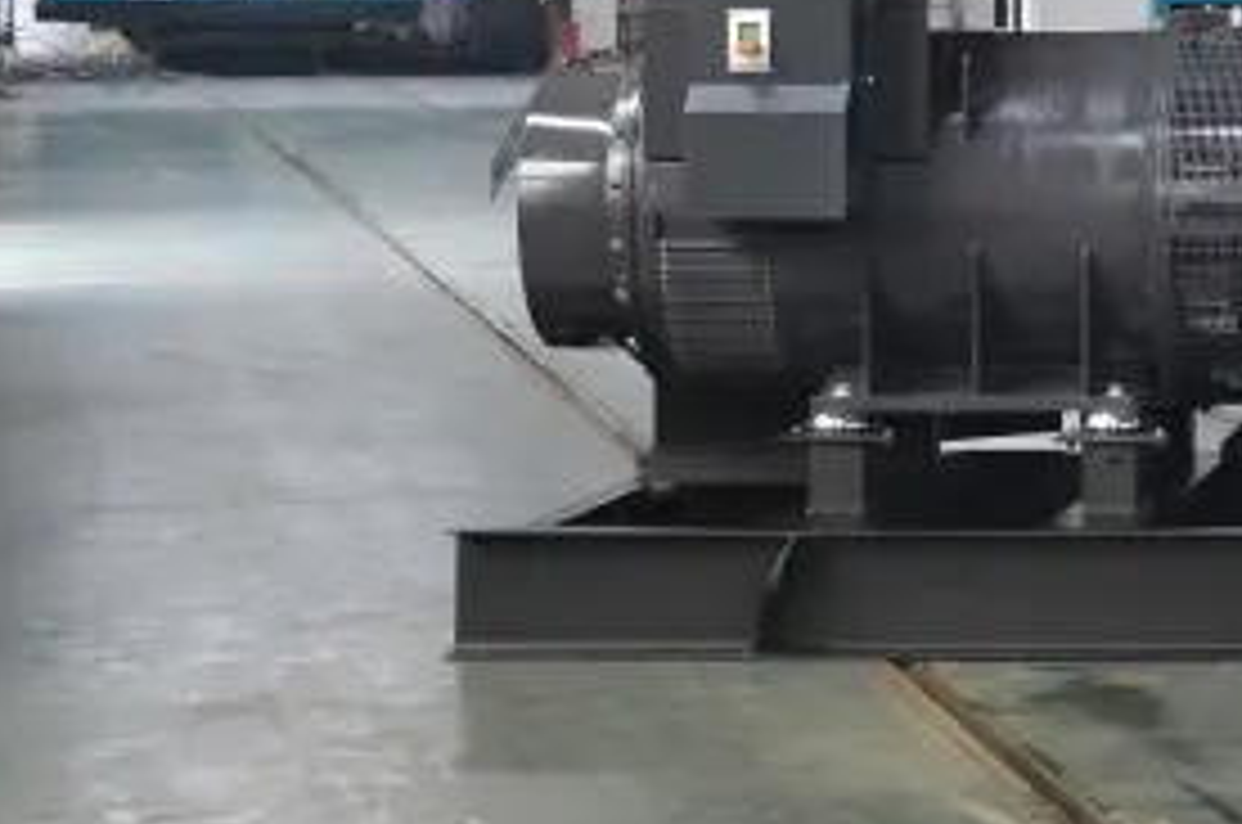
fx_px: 4787
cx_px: 1714
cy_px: 45
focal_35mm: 139
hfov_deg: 14.1
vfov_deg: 9.8
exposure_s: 1/10
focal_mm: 32
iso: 100
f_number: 4.2
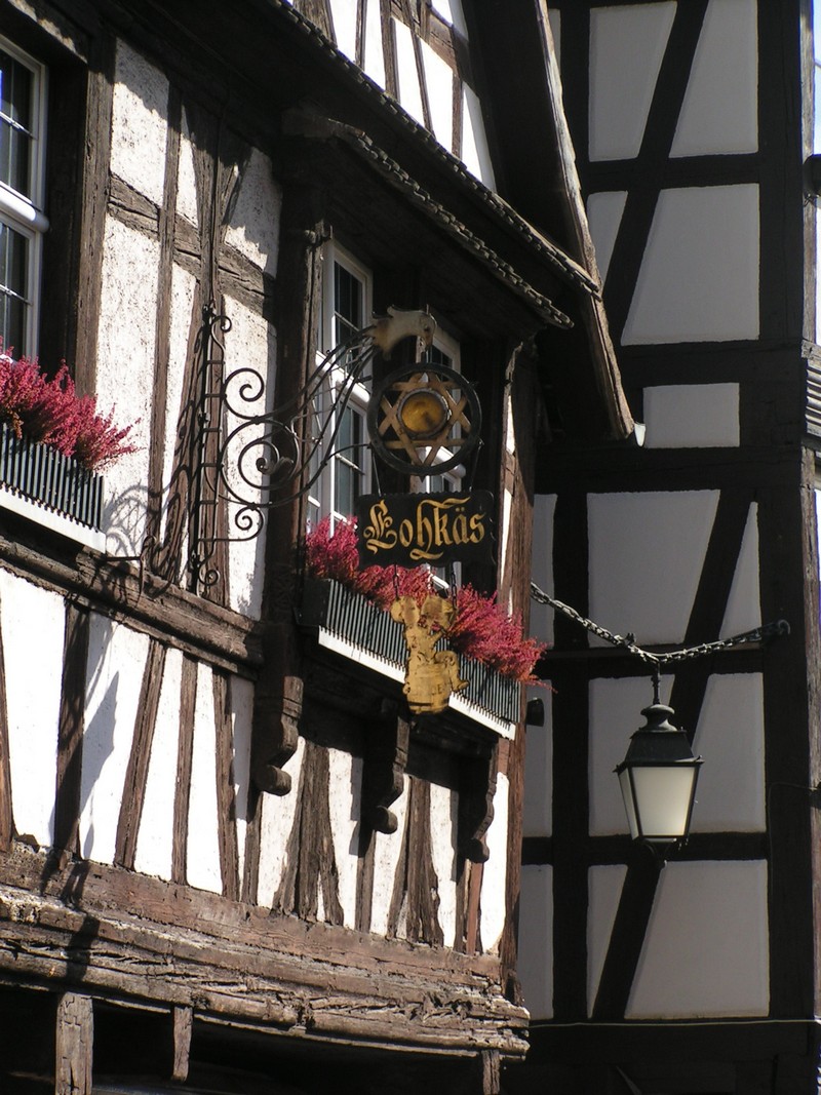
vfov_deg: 13.8
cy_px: 548
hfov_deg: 10.4
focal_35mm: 143
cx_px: 410
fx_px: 4523
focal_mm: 21.9
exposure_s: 1/200
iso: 50
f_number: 5
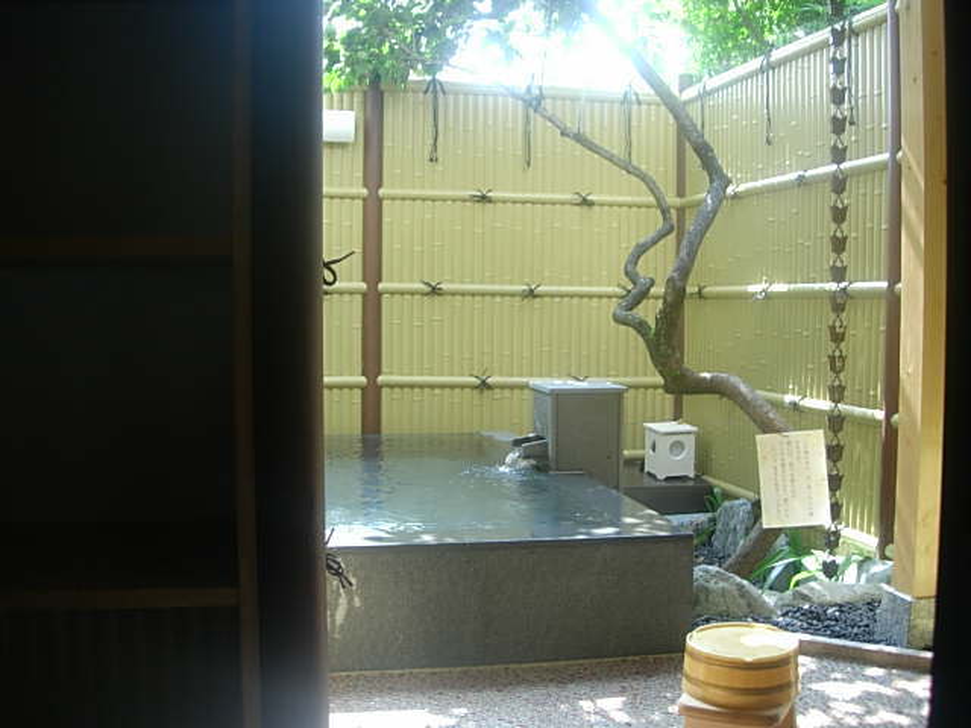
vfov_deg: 37.7
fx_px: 1066
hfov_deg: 49.0
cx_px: 486
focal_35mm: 38
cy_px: 364
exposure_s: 1/49.3
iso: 64
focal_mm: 7.8
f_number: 2.8
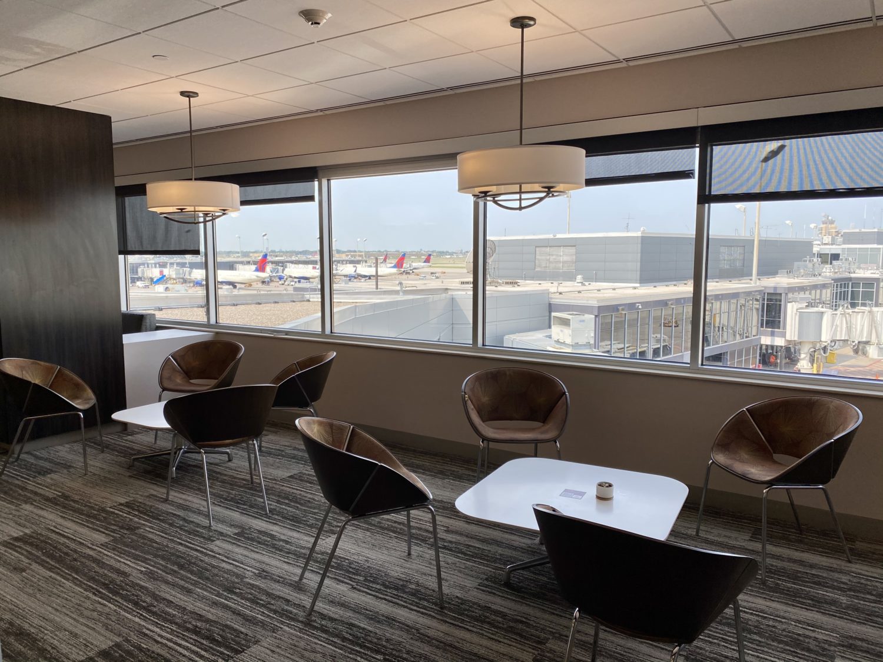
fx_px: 663
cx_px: 442
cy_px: 331
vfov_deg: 53.1
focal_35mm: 26
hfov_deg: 67.3
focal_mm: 4.25
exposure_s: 1/335
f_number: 1.8
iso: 32
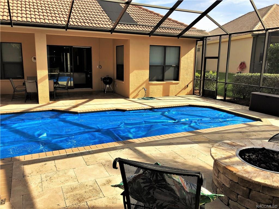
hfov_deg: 63.4
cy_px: 104
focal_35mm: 28
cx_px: 140
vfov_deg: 49.7
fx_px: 226
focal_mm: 3.99
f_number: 1.8
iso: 20
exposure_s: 1/771
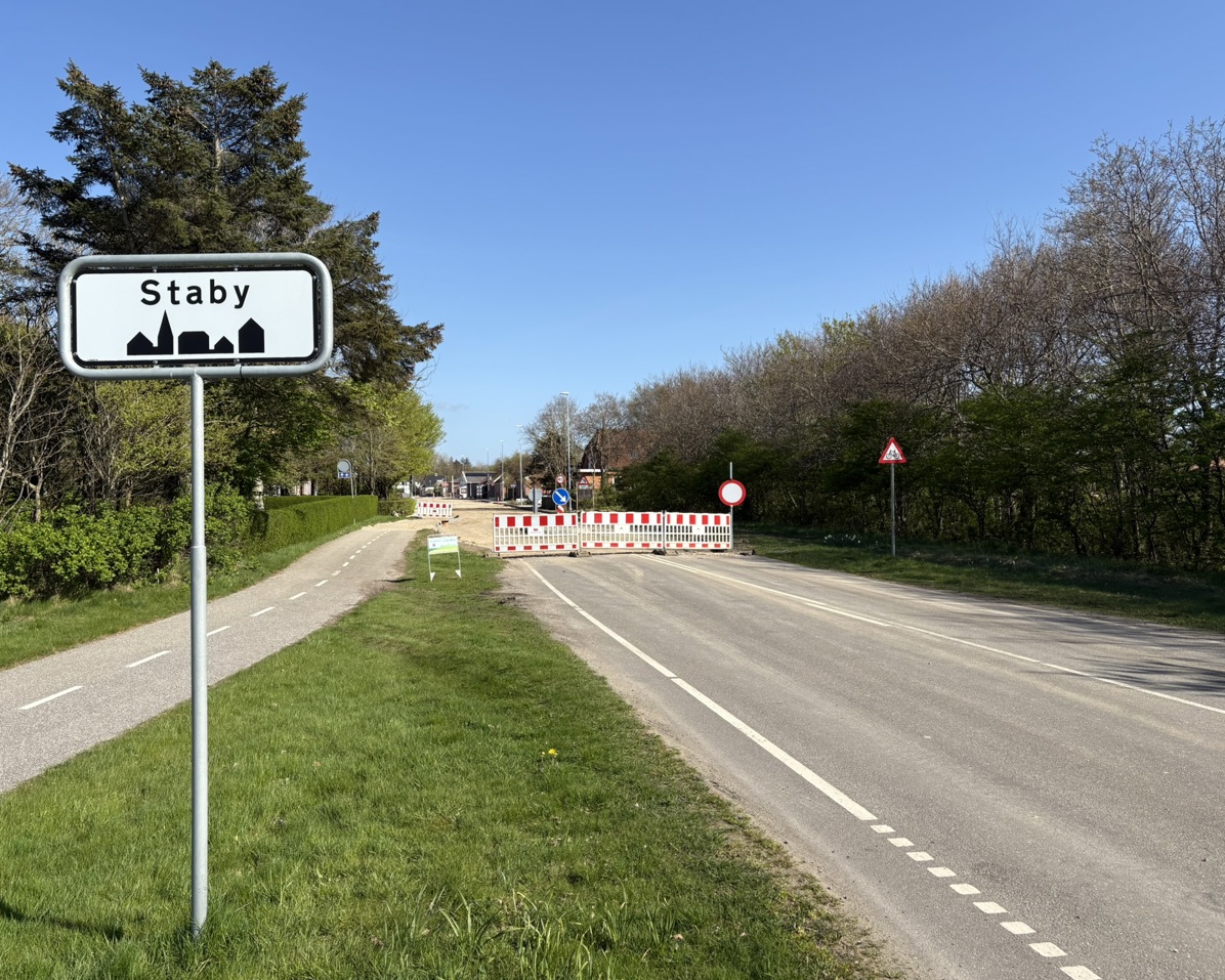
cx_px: 560
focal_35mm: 28
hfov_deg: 62.1
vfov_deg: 51.5
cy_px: 476
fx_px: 1015
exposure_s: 1/3125
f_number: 1.6
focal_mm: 5.96
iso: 50
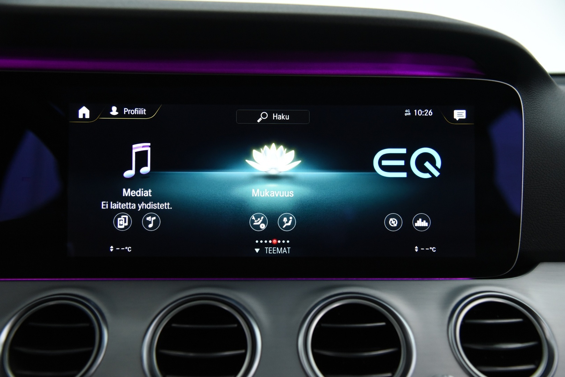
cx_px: 282
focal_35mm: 40
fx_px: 628
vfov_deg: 33.4
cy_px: 188
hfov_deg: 48.4
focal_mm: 40
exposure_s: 1/80
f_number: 4
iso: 4000
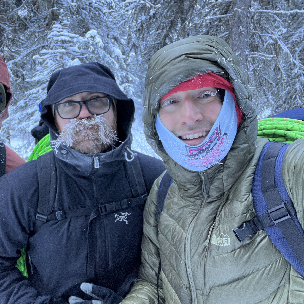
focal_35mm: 28
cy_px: 151
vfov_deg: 57.3
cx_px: 106
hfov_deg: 56.3
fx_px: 278
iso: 200
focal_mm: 2.71
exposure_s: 1/60
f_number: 2.2
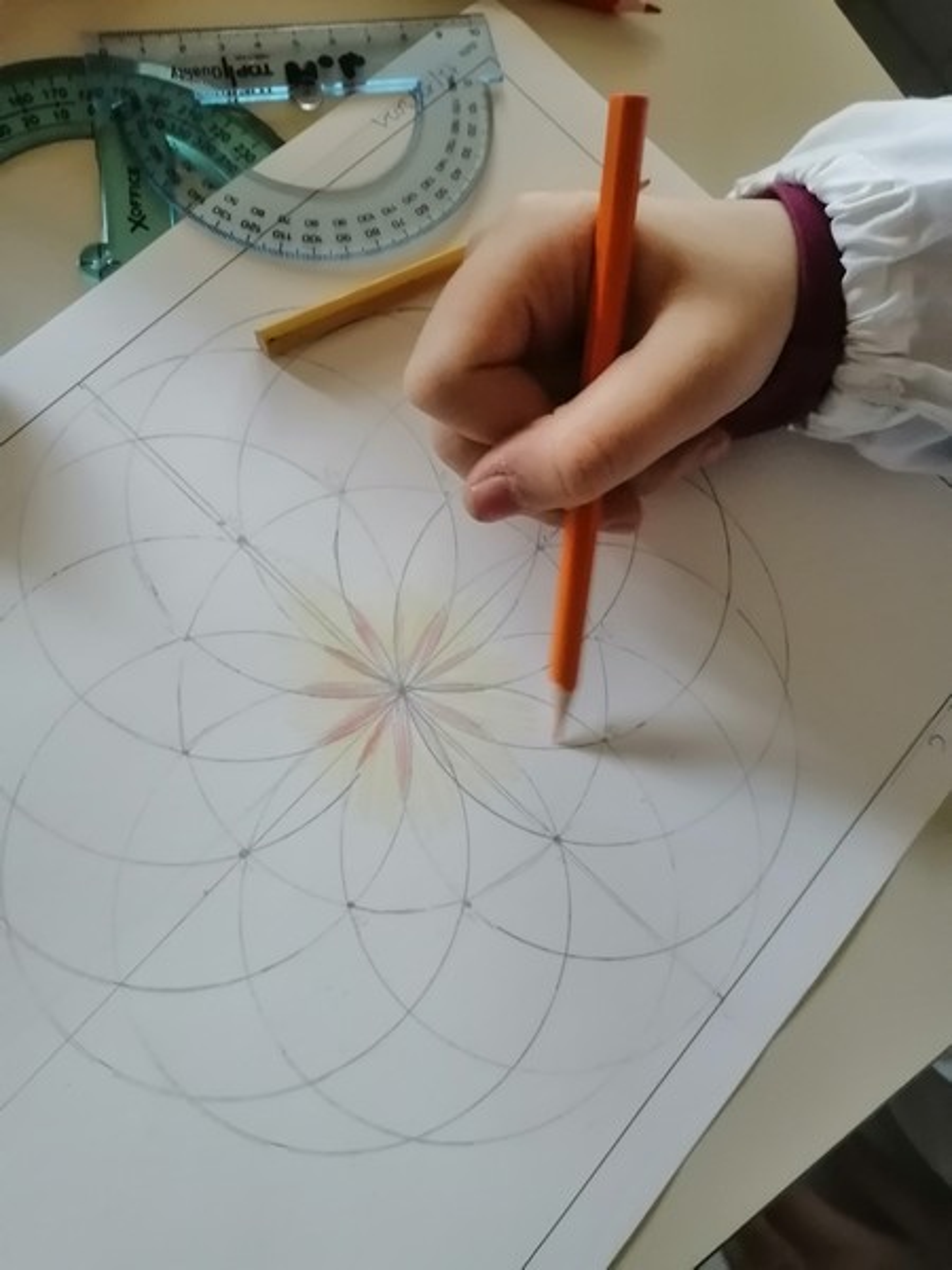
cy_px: 635
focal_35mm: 26
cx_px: 476
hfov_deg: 53.1
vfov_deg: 67.3
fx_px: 953
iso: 250
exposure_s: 1/33.3
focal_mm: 3.62
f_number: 1.8
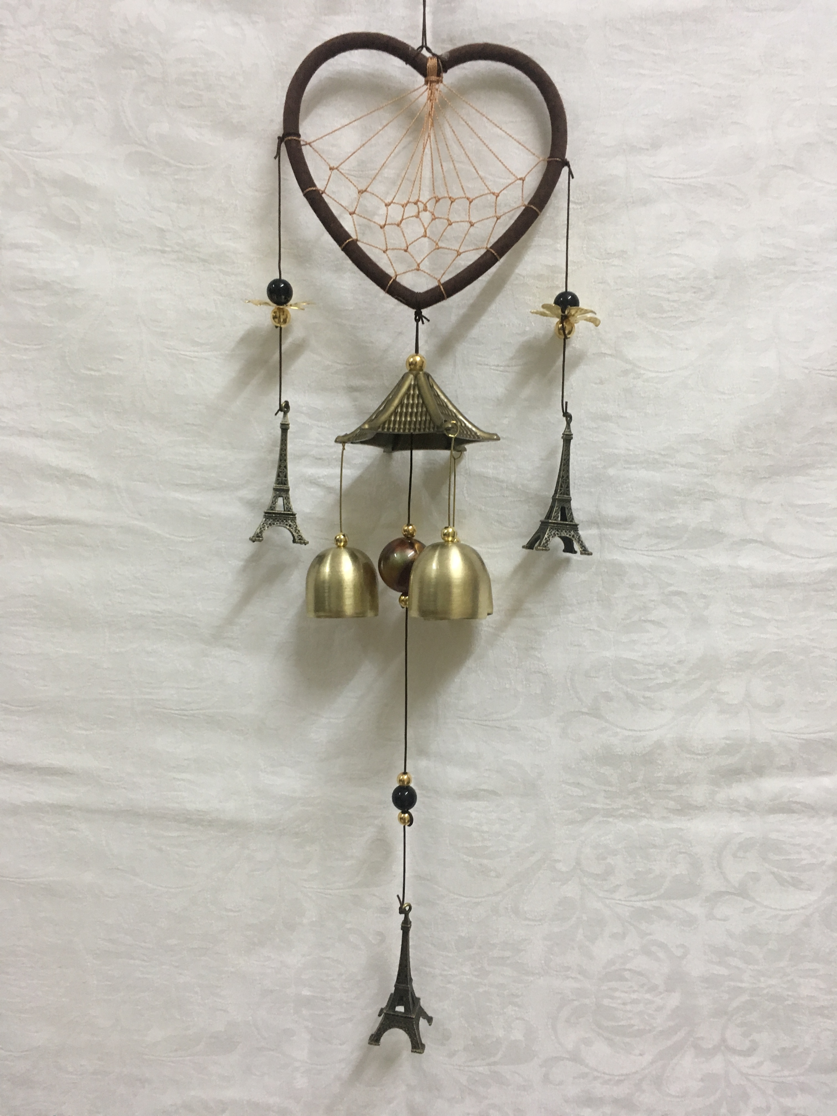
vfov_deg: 61.7
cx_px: 418
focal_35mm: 29
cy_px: 558
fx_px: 935
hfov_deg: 48.2
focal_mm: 4.15
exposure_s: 1/33
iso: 125
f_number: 2.2
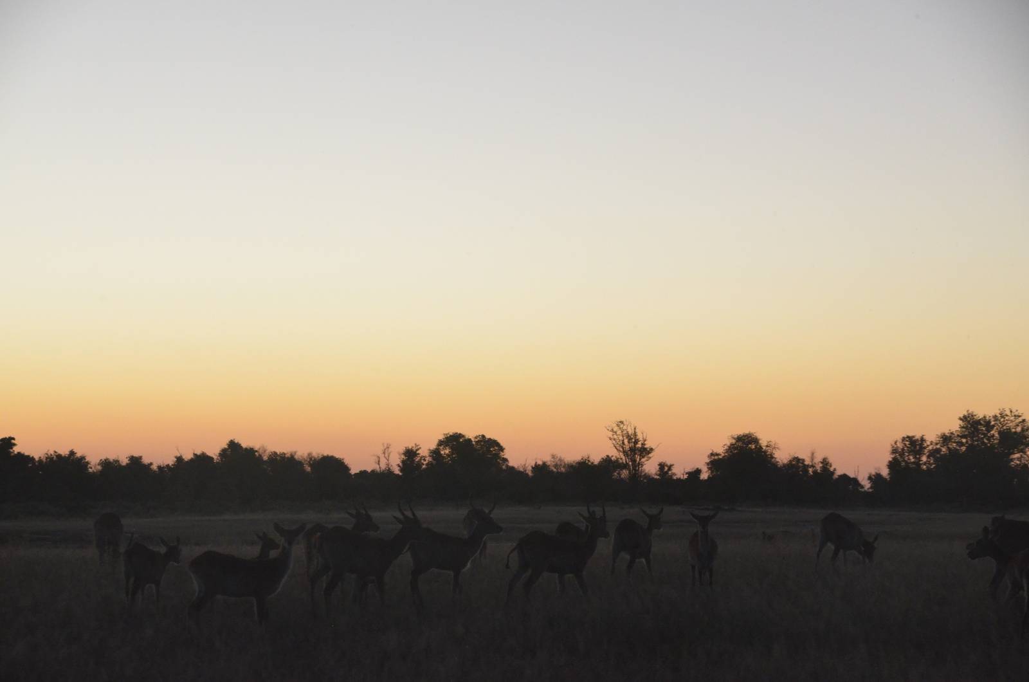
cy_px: 341
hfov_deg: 19.5
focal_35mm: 105
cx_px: 514
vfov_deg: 13.0
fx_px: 2995
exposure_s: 1/250
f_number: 8
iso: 2500
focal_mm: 70
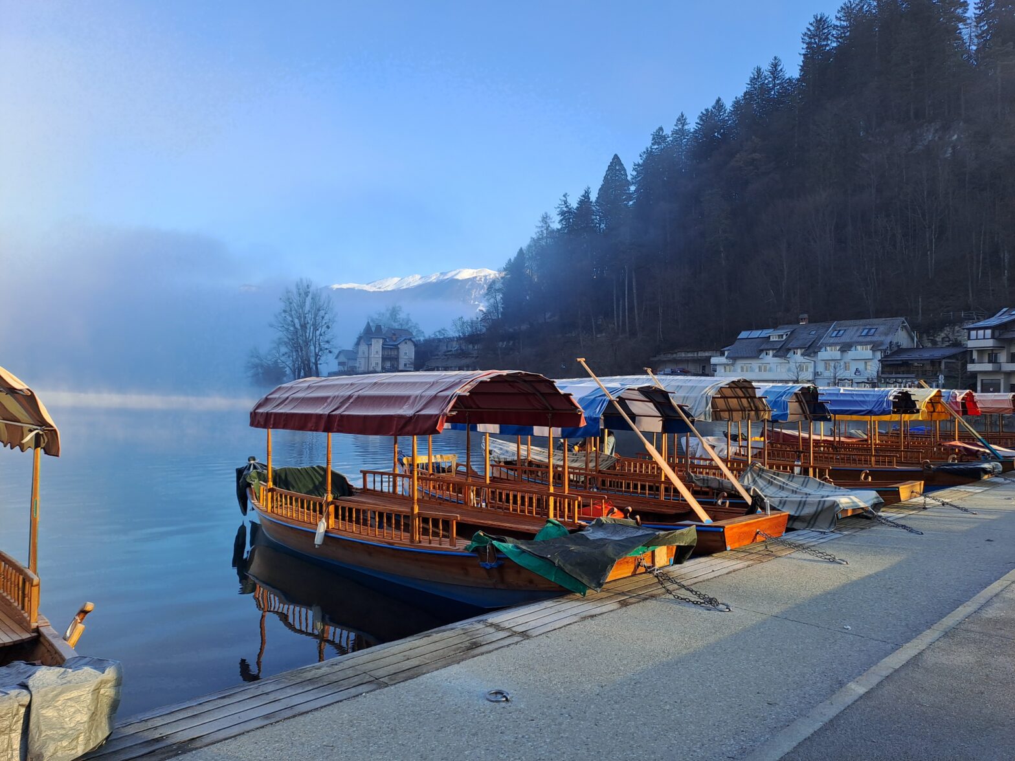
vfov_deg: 54.9
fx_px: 733
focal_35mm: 25
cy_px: 380
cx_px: 508
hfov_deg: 69.4
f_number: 1.8
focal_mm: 4.65
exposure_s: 1/367
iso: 32
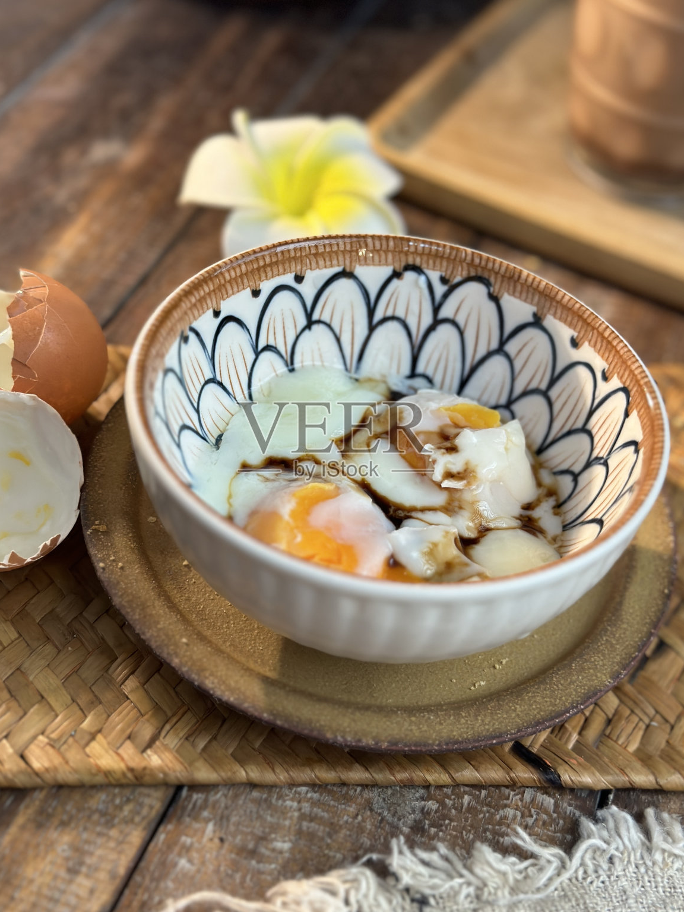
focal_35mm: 50
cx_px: 335
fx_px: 1317
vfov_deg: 38.2
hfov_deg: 29.1
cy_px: 442
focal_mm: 6.86
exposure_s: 1/100
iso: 125
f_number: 1.78
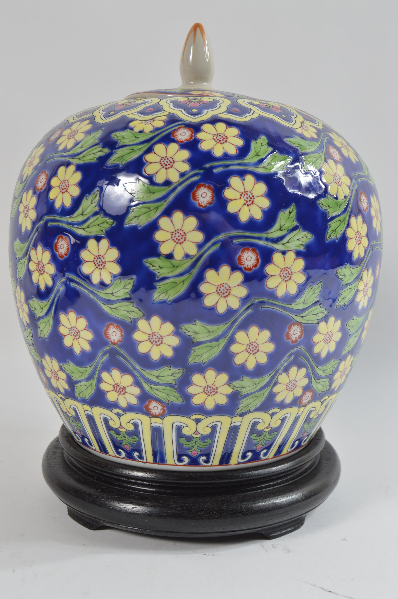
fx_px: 797
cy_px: 300
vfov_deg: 41.1
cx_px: 199
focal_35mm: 48
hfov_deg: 28.0
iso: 100
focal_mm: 32
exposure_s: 1/80
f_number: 7.1
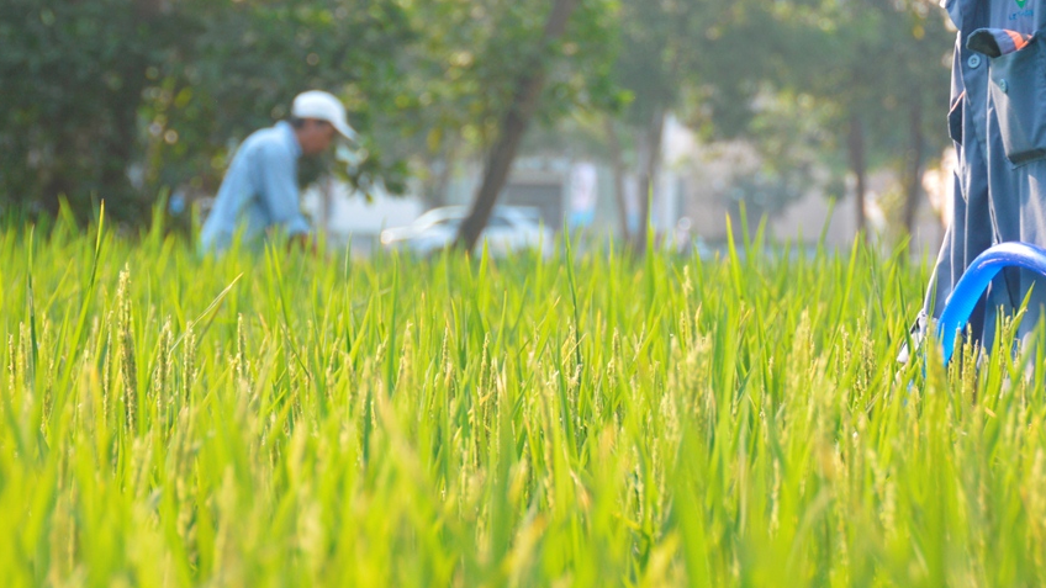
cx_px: 598
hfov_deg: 12.6
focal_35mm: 171
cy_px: 133
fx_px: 4743
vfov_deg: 7.1
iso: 140
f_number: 5.6
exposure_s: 1/125
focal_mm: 80
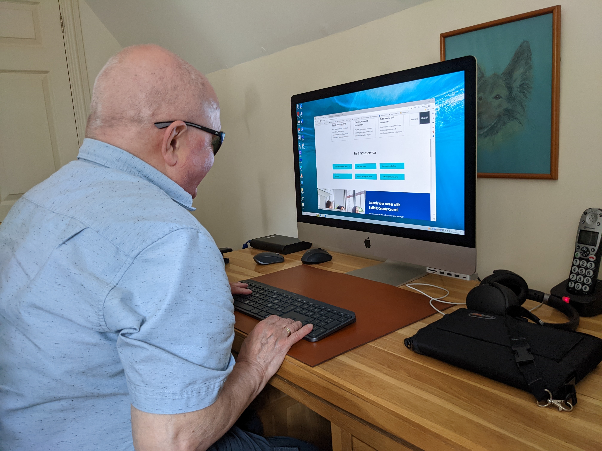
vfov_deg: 51.4
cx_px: 301
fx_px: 470
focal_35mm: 27
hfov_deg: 65.3
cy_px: 226
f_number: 1.73
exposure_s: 1/120
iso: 328
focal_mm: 4.38
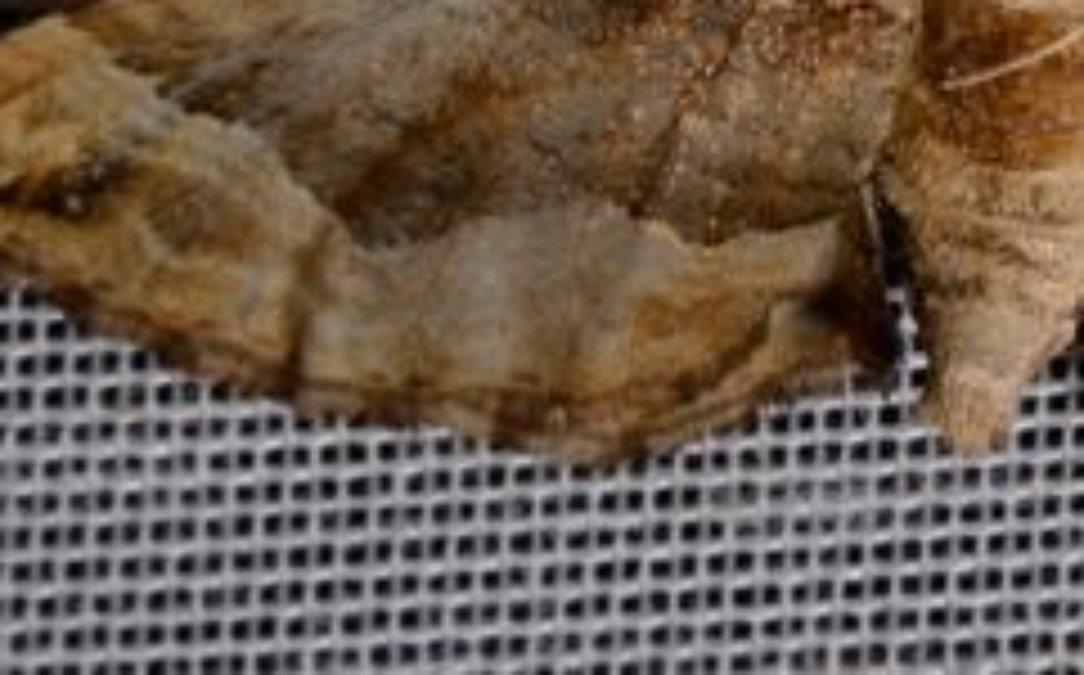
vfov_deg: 3.1
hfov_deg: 4.9
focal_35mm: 427
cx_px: 1088
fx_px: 12590
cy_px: 90
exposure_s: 1/60
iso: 100
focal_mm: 85
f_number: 25
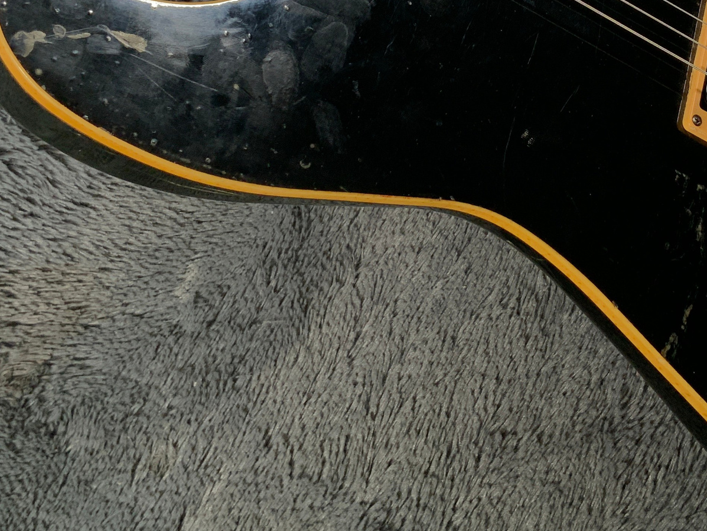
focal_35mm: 62
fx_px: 1266
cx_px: 484
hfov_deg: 30.9
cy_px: 35
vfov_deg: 23.0
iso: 32
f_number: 1.8
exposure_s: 1/104
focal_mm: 3
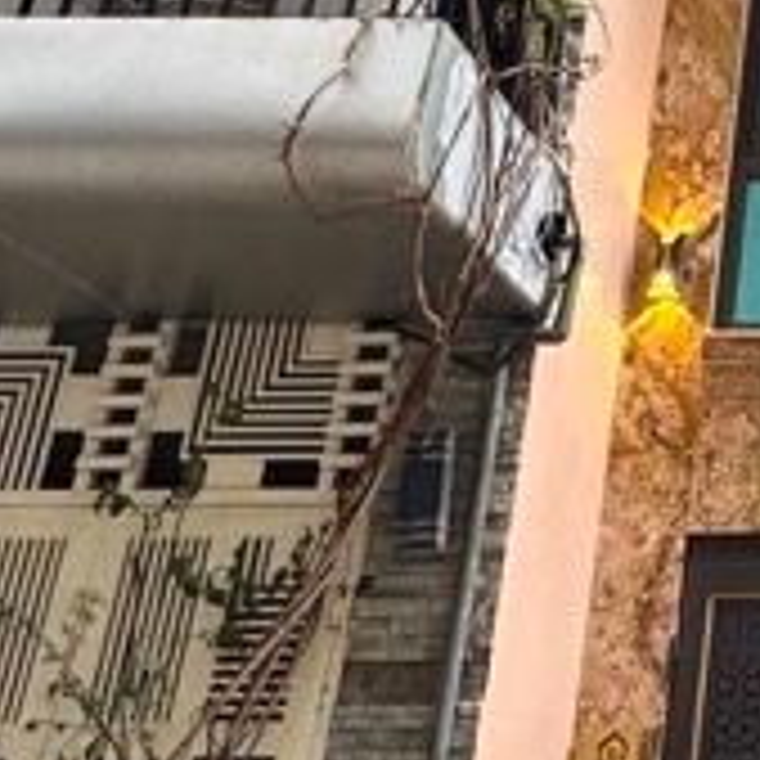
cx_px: 1142
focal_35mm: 75
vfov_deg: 22.0
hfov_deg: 19.9
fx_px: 1863
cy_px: -49
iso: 64
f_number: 2.2
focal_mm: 2.22
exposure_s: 1/99
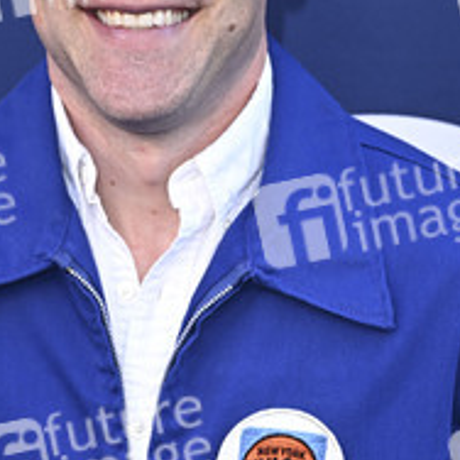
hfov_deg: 12.0
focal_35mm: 146
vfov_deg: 11.9
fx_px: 2195
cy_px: 88
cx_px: 157
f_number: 5.6
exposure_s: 1/200
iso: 640
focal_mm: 81
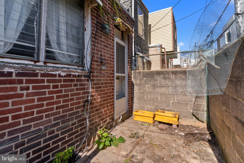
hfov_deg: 93.3
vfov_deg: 70.4
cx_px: 122
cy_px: 82
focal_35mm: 17
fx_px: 115
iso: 500
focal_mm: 17
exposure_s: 1/200
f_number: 10
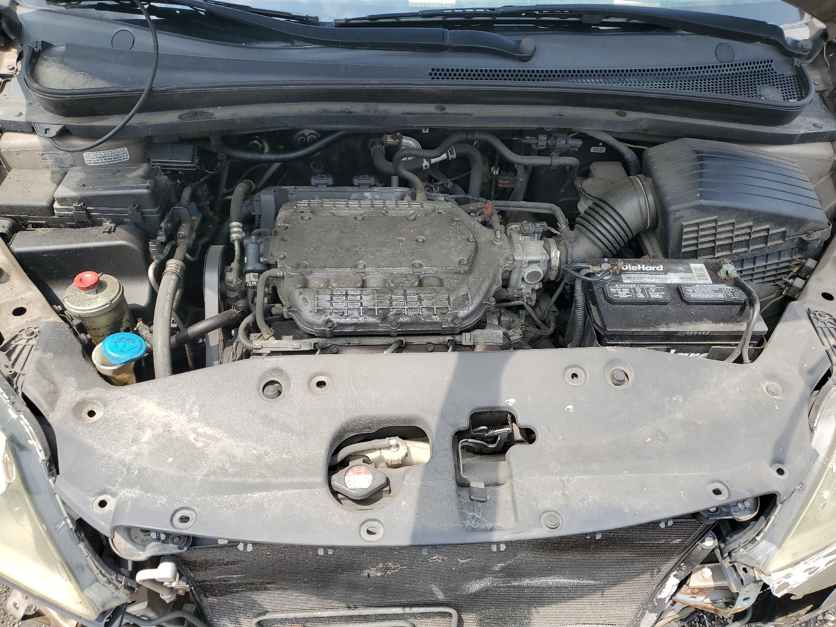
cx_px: 418
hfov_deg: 67.3
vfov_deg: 53.1
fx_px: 628
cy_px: 314
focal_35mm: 26
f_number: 1.5
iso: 50
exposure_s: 1/1000
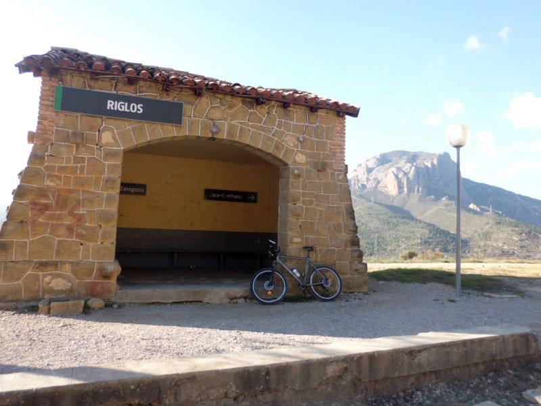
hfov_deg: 67.3
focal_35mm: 26
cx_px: 270
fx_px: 406
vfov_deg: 53.1
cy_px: 203
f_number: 3.2
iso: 100
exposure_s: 1/200
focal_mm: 4.6
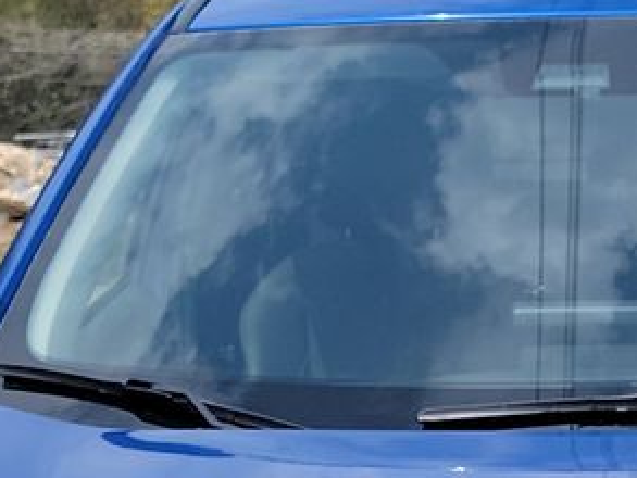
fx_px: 2412
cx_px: 583
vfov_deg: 10.9
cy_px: 743
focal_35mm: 131
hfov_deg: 14.9
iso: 50
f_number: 1.8
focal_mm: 6.7
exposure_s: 1/1013
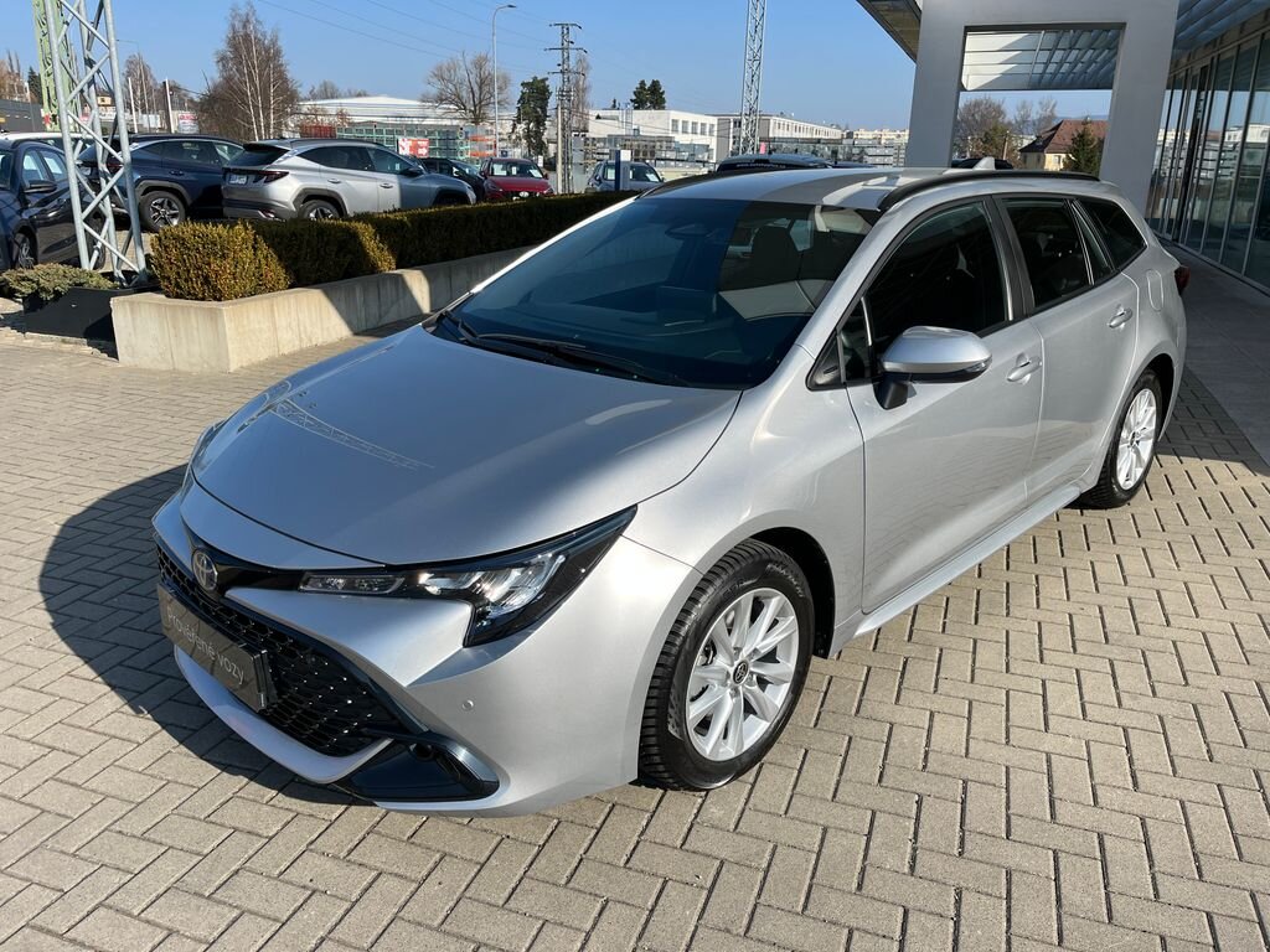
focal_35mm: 26
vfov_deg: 53.1
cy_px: 476
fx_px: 954
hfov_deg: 67.3
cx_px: 635
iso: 50
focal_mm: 5.1
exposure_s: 1/3413
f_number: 1.6
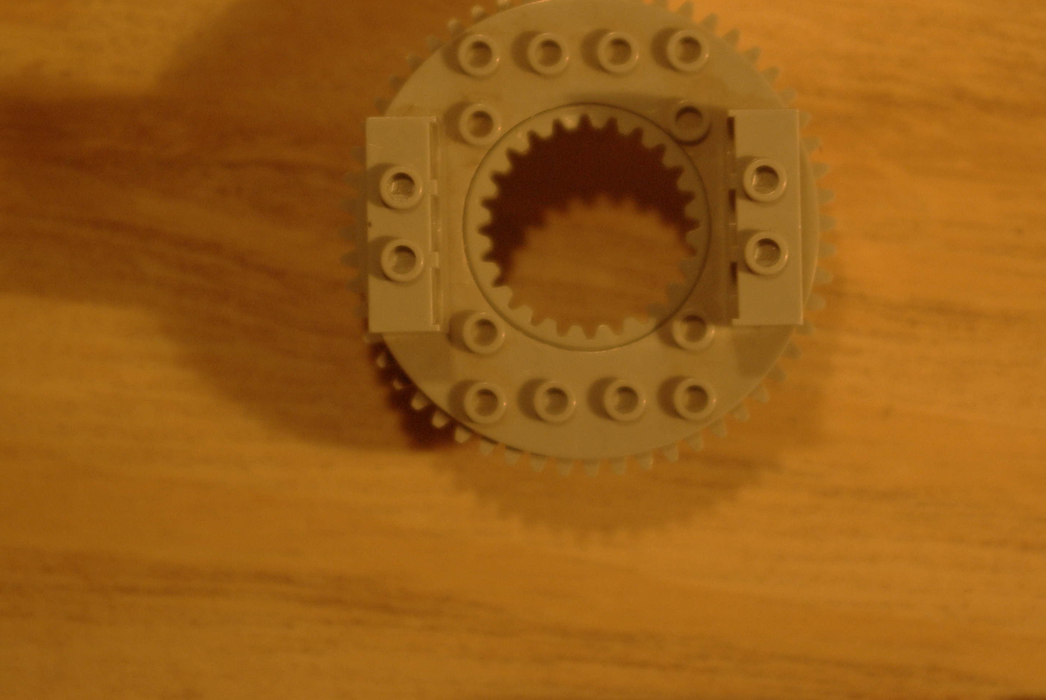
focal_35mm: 111
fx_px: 3219
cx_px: 555
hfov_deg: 18.5
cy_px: 256
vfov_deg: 12.4
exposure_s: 1/15
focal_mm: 55
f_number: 5.6
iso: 400
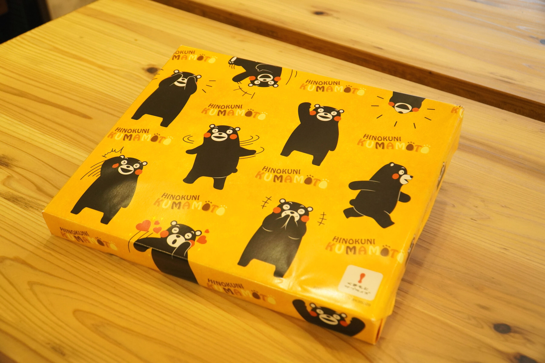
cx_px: 272
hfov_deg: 46.4
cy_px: 182
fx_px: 636
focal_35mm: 42
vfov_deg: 31.9
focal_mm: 28
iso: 2000
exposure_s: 1/200
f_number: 4
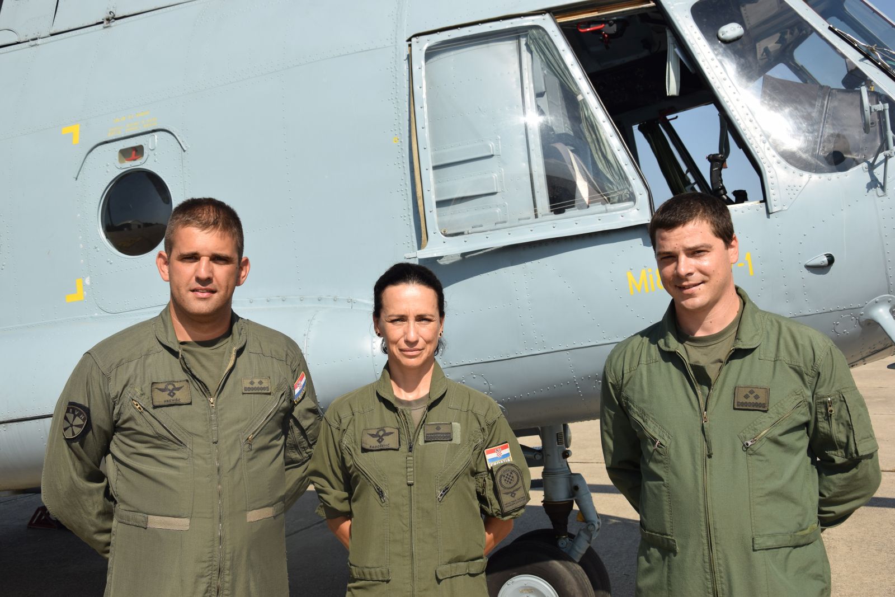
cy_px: 298
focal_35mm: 42
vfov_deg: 31.9
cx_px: 448
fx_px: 1044
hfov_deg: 46.4
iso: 100
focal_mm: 28
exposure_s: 1/320
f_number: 9
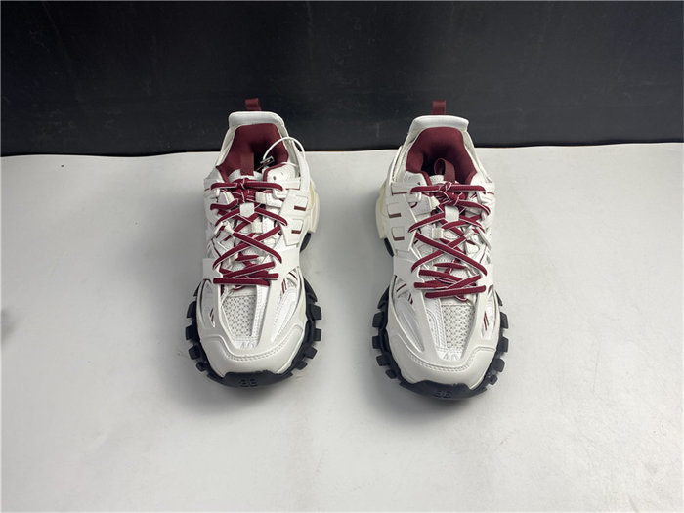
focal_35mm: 26
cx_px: 342
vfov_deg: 53.1
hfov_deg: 67.3
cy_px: 256
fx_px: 514
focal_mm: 4.25
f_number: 1.8
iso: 32
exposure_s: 1/100
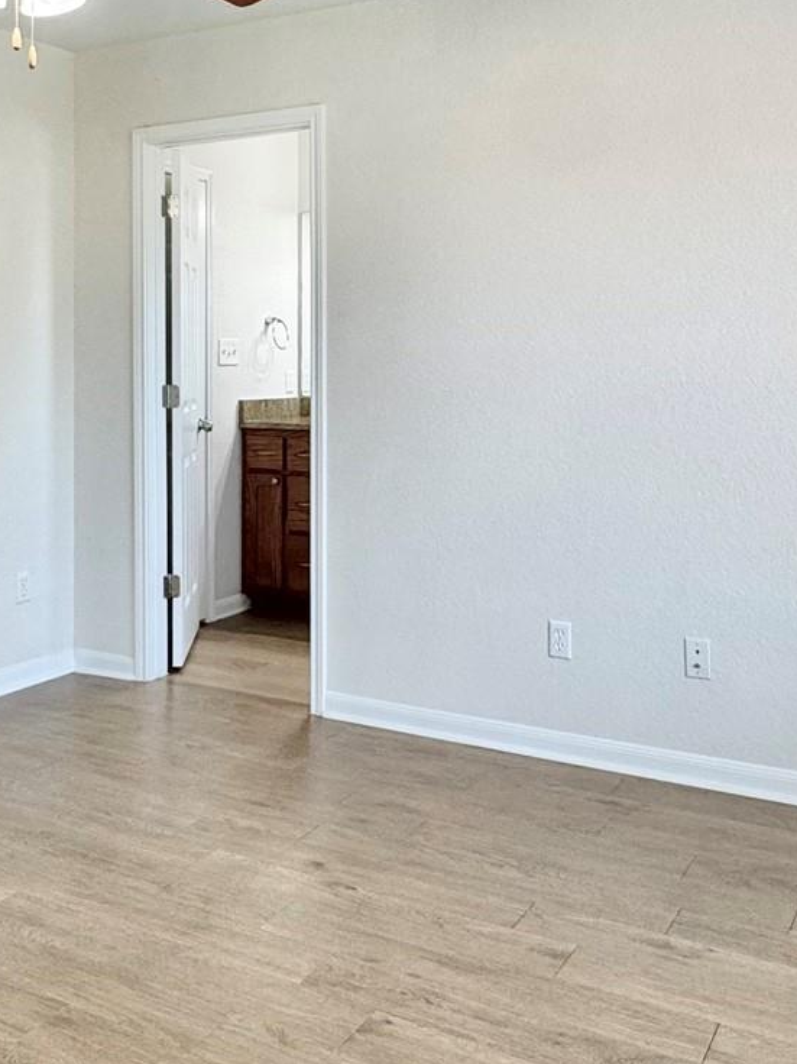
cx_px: 259
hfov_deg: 36.4
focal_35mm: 39
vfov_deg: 47.2
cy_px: 363
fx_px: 1198
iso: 160
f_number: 2.2
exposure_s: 1/120
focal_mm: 2.22
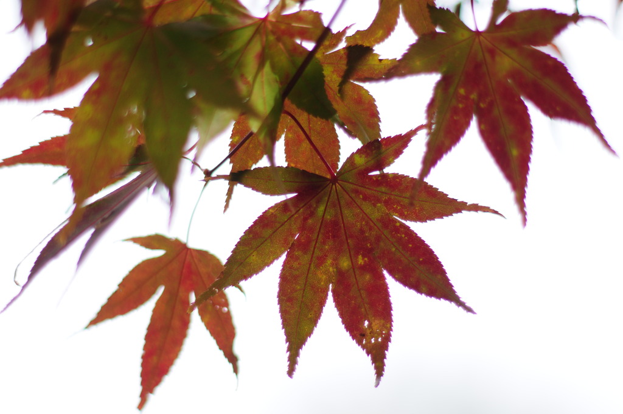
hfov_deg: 13.1
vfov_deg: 8.7
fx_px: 2722
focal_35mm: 158
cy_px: 207
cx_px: 312
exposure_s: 1/2500
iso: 200
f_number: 1.8
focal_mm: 105
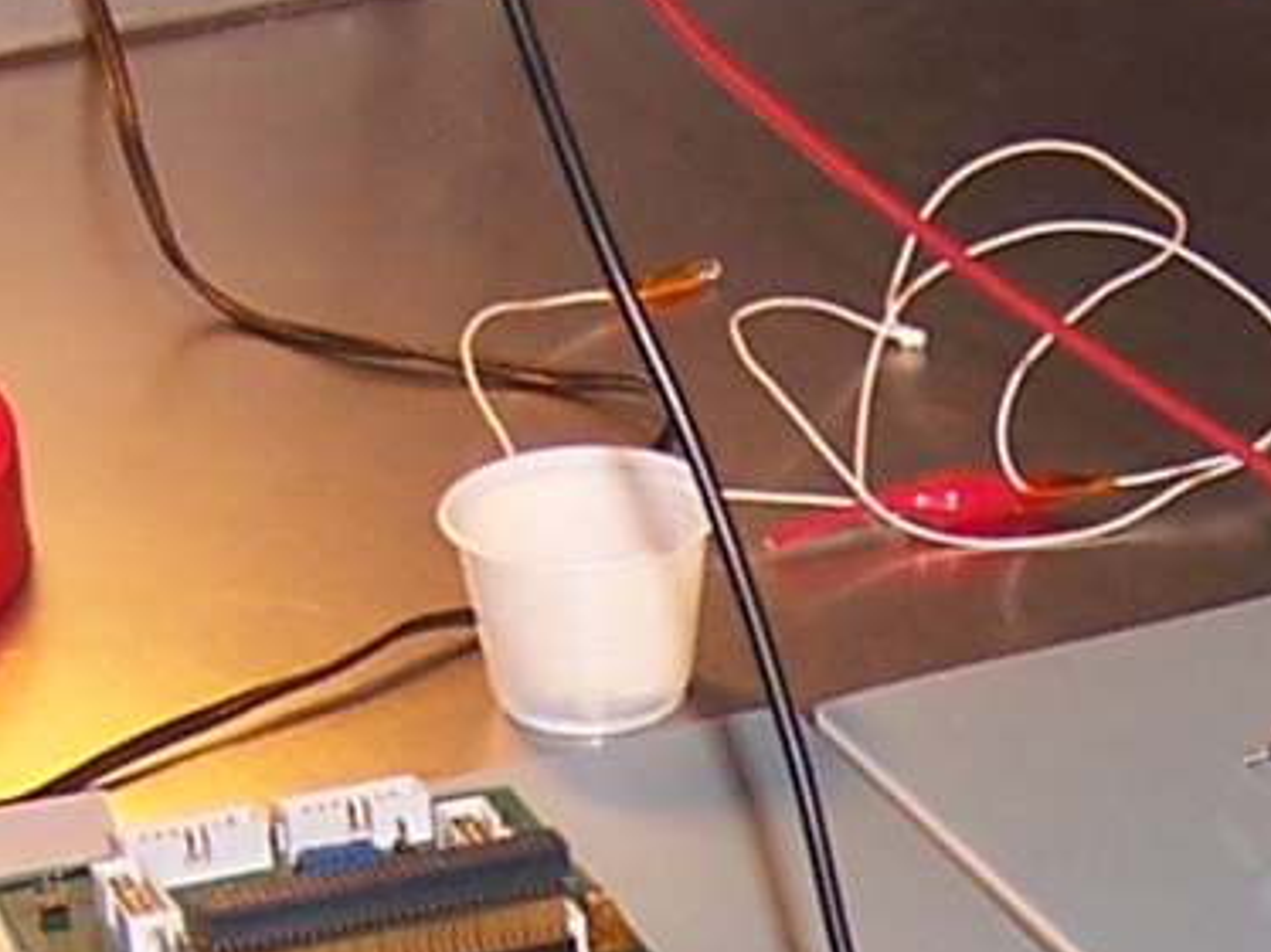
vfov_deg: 8.3
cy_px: 1445
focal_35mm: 175
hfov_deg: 11.2
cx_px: 1239
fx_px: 6421
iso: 80
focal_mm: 5.5
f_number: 2.8
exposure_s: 1/60
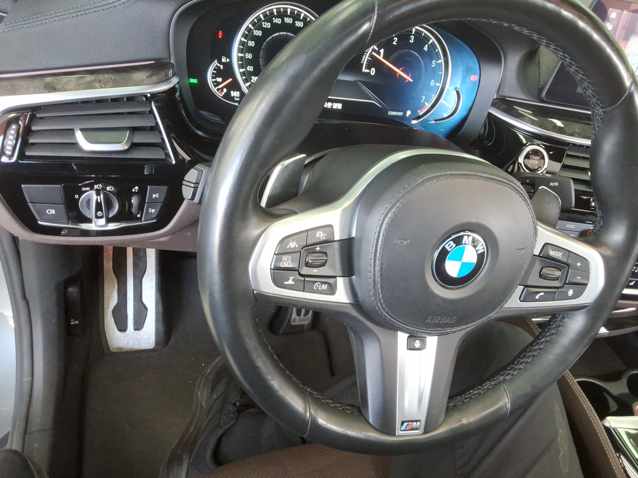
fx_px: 516
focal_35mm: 28
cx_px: 319
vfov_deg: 49.7
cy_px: 239
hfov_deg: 63.4
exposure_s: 1/40
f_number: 1.9
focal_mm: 2.91
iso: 133
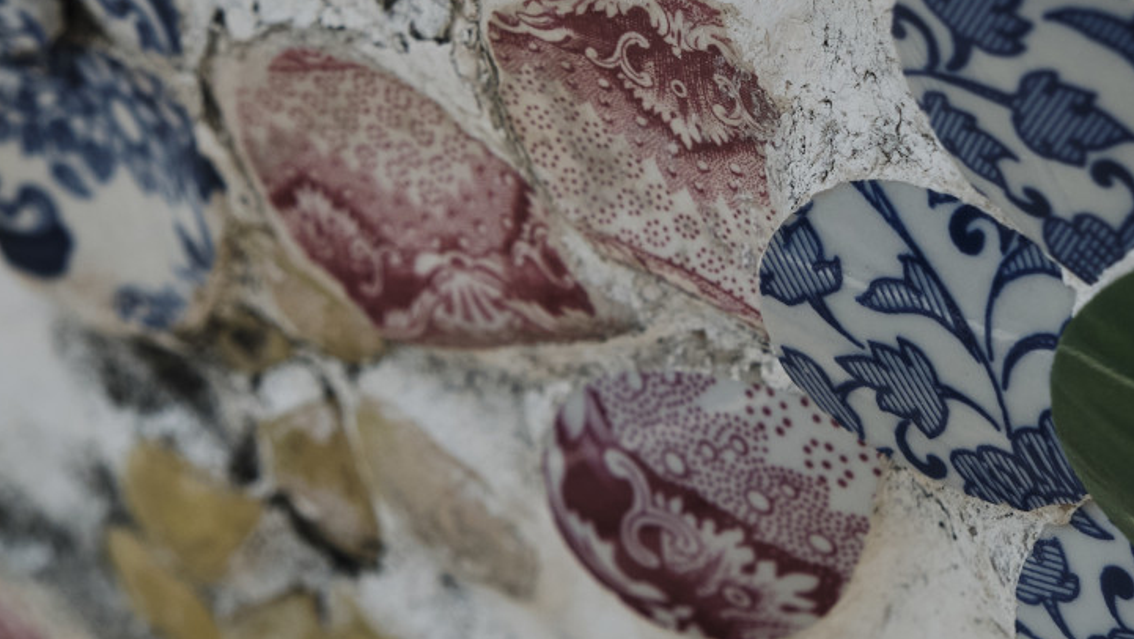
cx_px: 602
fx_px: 3609
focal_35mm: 120
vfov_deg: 10.1
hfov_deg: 17.9
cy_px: 186
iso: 500
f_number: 5.6
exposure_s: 1/1300
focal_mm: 34.2
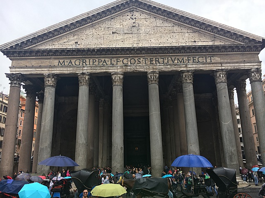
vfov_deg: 48.2
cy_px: 99
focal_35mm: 29
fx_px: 222
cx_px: 132
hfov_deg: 61.7
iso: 25
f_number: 2.2
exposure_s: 1/176
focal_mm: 4.15
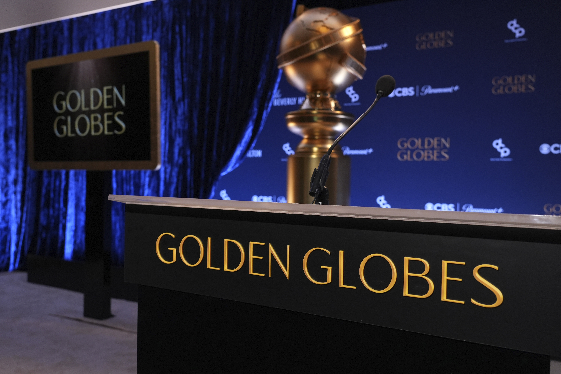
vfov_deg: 38.9
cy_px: 187
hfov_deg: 55.8
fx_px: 530
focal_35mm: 34
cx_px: 280
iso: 1600
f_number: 5
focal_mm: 34
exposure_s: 1/60
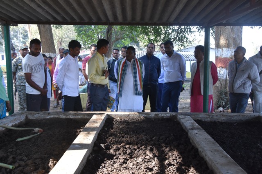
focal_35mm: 39
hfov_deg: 49.5
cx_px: 131
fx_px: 284
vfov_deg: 34.2
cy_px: 87
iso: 800
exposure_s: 1/160
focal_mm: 26
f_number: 6.3
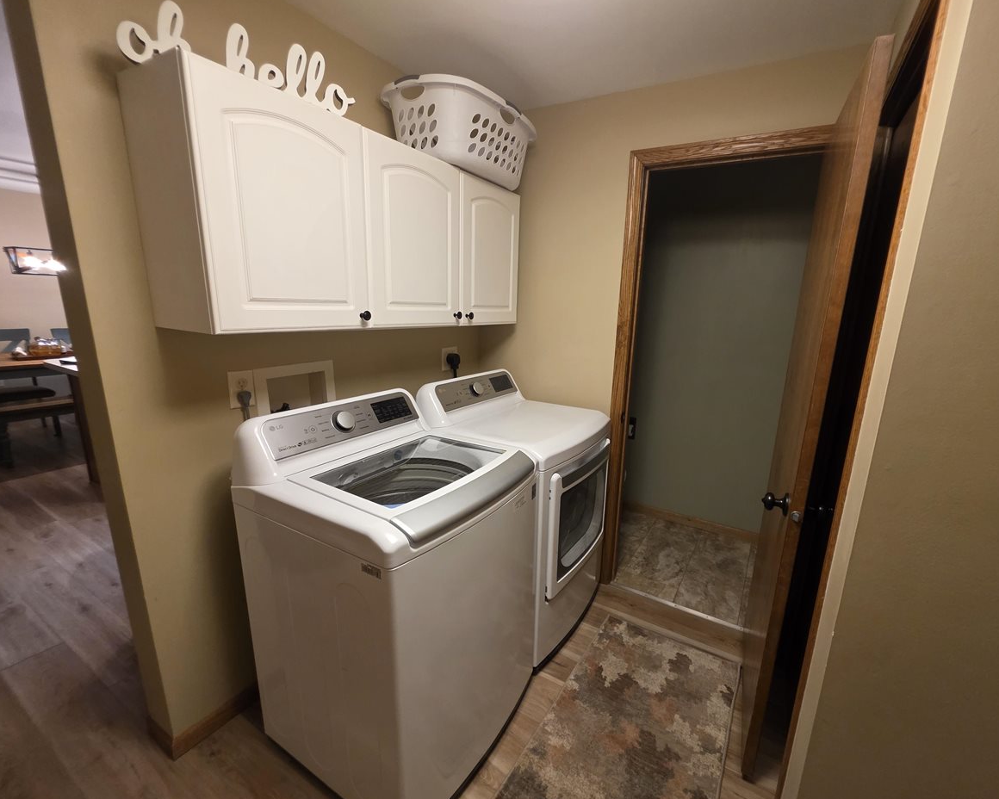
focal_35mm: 14
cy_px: 404
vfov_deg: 88.0
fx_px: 414
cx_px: 543
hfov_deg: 100.5
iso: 500
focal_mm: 2.2
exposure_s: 1/60
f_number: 1.9
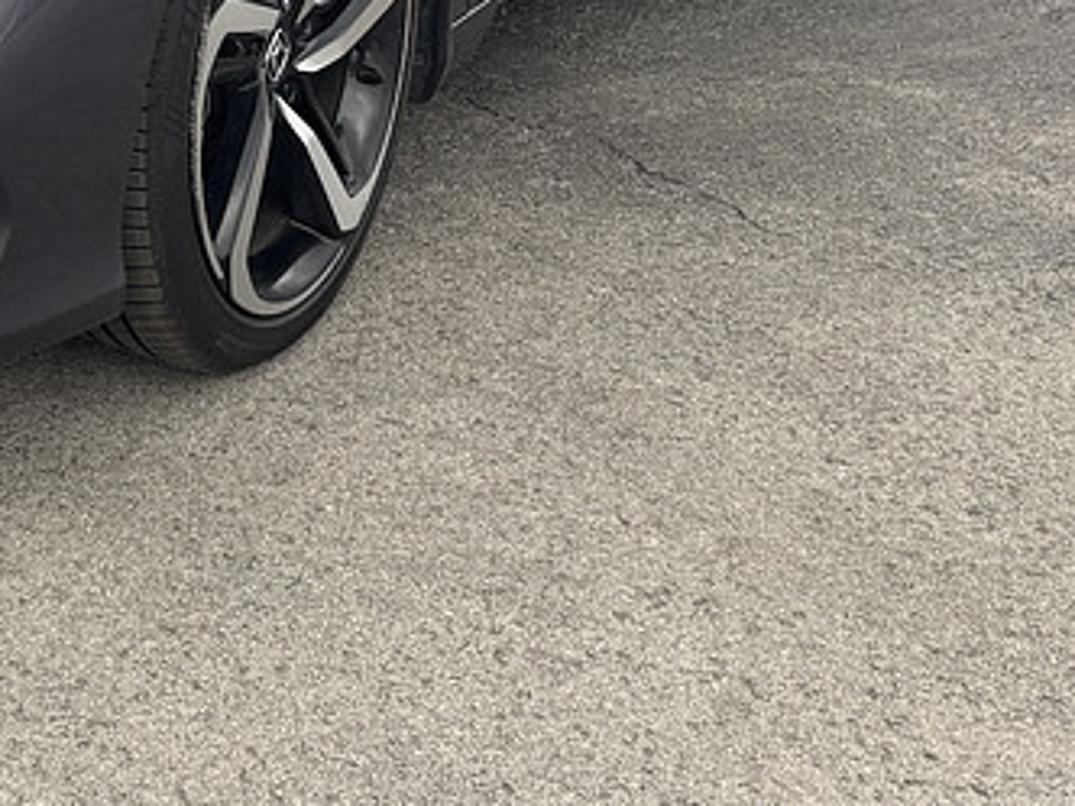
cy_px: -340
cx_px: -91
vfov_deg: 18.1
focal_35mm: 74
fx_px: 2298
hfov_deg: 24.6
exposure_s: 1/802
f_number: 1.78
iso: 80
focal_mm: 6.76
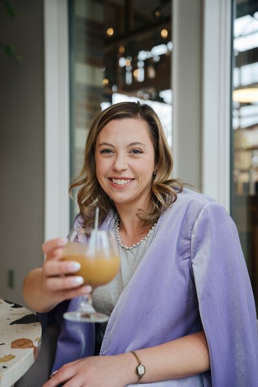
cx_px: 129
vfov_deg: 44.5
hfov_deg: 30.5
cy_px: 194
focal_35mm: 44
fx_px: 473
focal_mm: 44
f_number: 2.8
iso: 640
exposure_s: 1/200
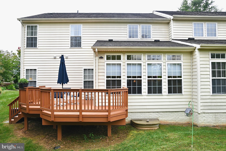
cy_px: 76
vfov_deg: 47.9
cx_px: 113
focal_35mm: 27
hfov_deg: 67.4
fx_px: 169
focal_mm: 27
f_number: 8
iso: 100
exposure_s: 1/50
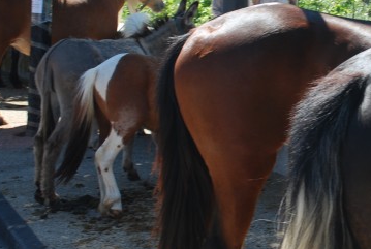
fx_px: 898
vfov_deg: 15.7
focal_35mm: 87
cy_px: 43
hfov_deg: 22.8
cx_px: 333
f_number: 6.3
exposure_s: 1/160
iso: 100
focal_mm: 26
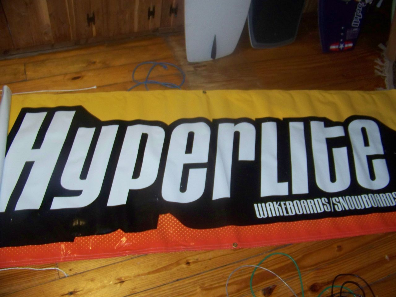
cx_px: 198
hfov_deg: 51.4
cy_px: 148
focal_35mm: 36
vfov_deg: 39.7
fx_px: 412
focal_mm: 5.85
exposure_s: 1/30
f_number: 2.8
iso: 200
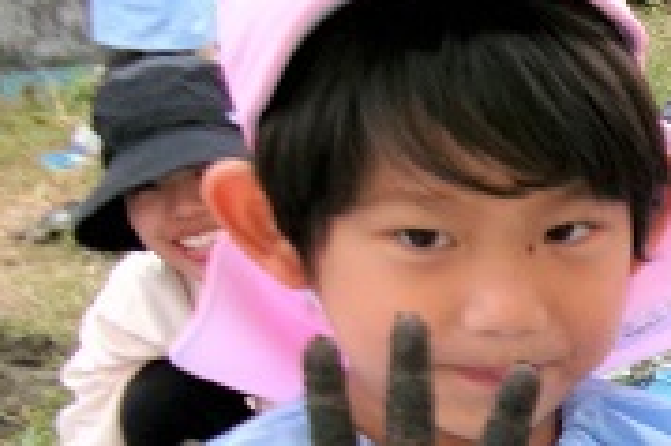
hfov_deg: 15.2
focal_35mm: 114
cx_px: 1248
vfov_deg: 11.7
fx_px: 2123
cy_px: 545
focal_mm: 5.1
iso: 101
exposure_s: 1/125
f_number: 3.9
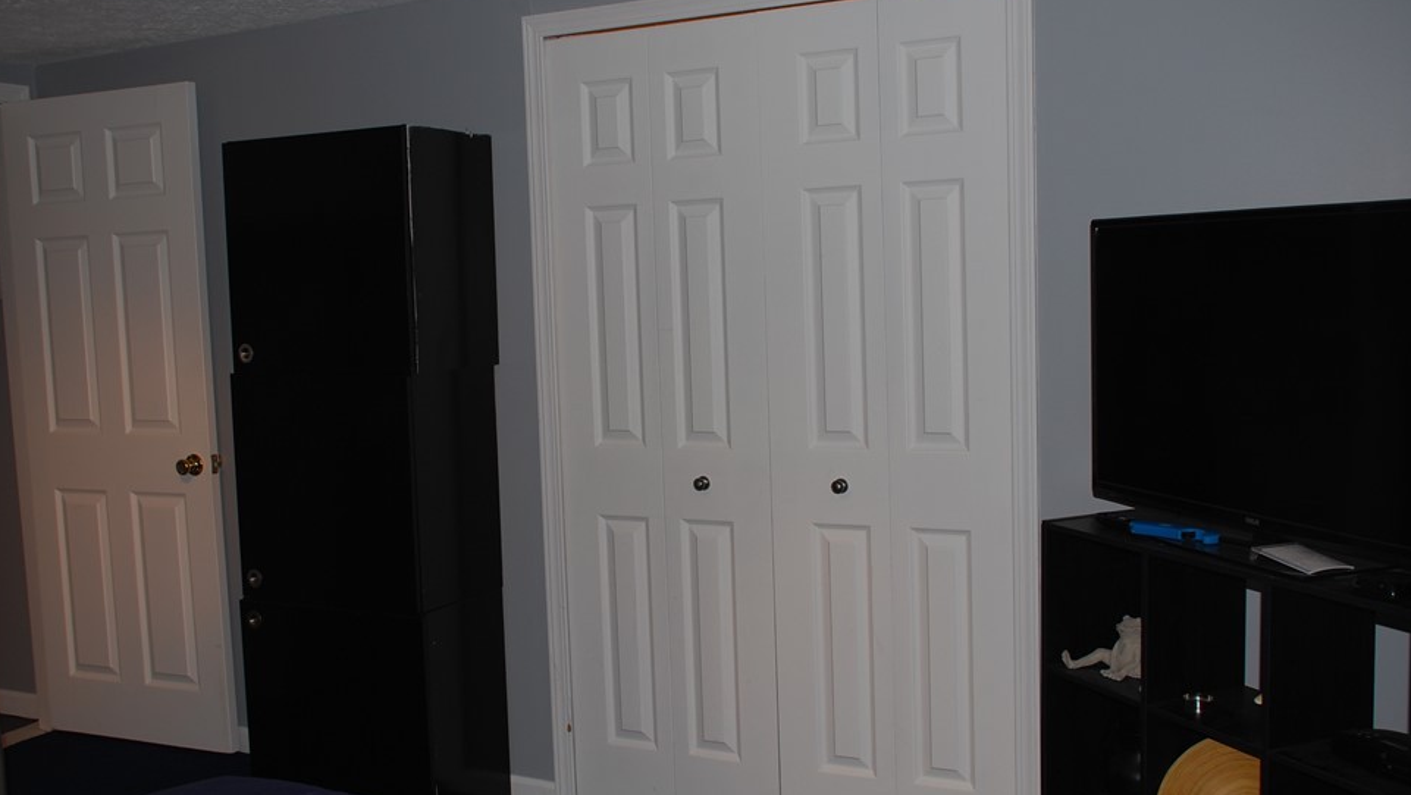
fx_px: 1459
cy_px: 417
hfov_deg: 51.6
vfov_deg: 30.4
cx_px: 684
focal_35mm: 39
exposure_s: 1/60
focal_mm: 22
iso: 100
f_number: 3.8
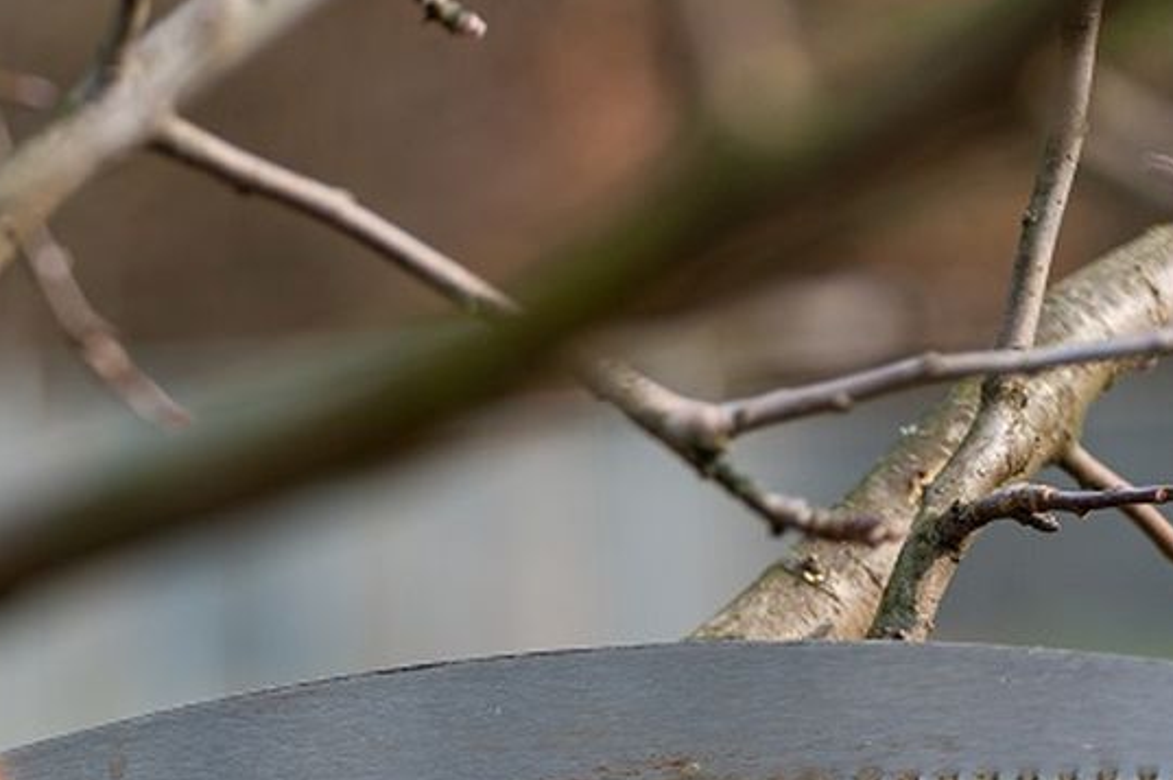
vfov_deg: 6.0
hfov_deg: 9.0
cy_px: 854
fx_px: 7422
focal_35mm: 228
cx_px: 277
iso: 200
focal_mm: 102
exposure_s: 1/640
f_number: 4.5
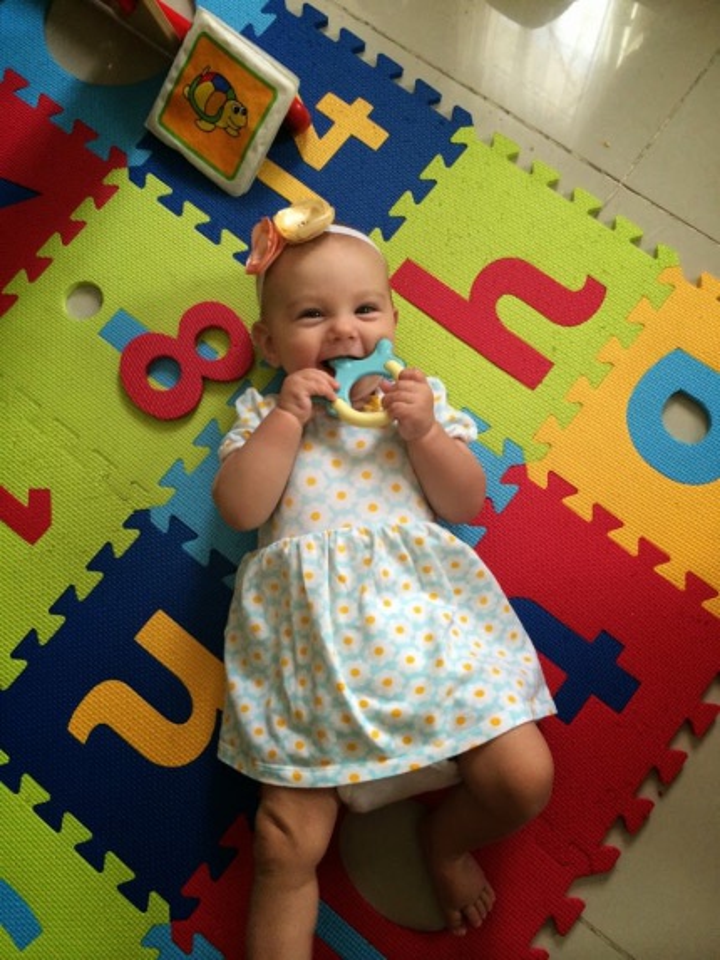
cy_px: 480
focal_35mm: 30
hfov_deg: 46.8
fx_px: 832
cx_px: 360
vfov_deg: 60.0
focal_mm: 4.12
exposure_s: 1/30
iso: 200
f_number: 2.2
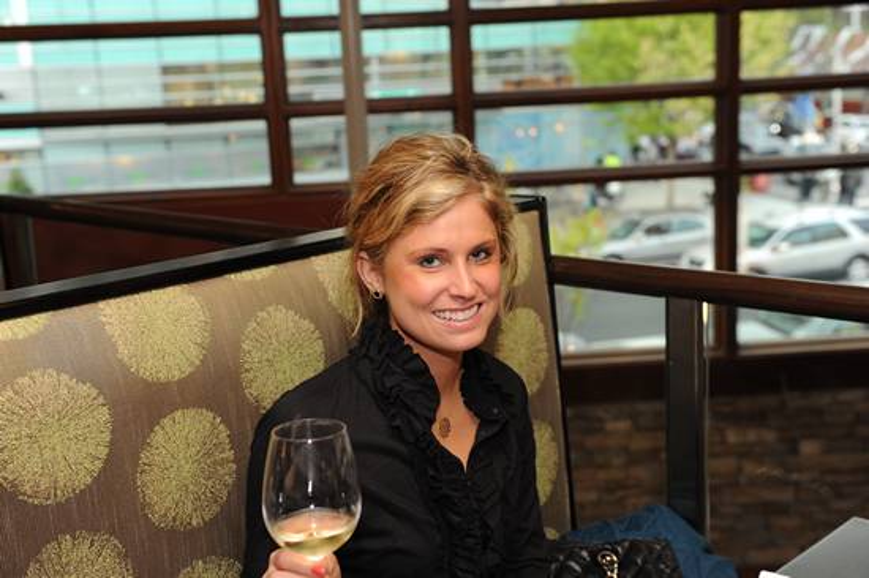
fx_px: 1206
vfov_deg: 27.0
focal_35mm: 50
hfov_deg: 39.6
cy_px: 289
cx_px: 434
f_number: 4.5
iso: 1600
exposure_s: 1/125
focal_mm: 50
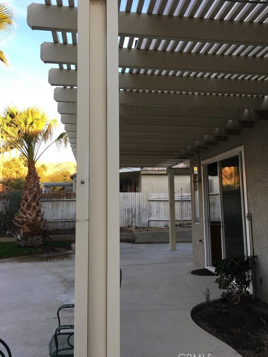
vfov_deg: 52.4
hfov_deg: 40.6
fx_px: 361
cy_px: 148
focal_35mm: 35
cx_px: 153
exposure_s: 1/134
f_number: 2.2
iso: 25
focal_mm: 4.15
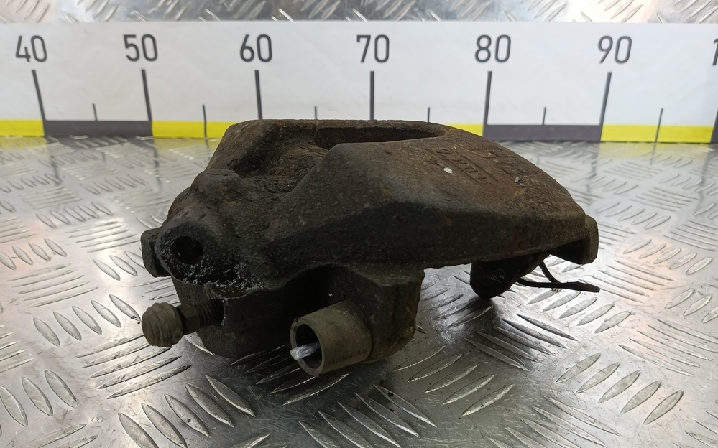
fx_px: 489
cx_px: 357
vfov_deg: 49.1
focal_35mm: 25
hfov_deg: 72.6
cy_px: 259
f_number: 1.6
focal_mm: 4.11
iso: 103
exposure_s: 1/50
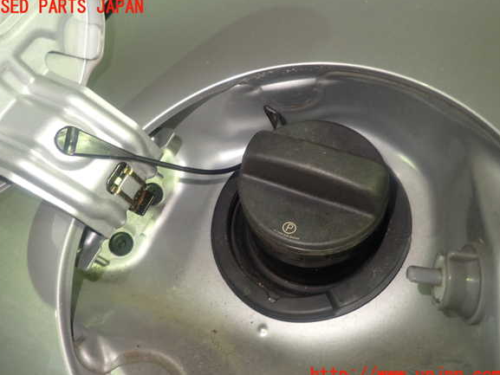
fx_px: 376
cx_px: 246
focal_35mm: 26
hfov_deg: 67.3
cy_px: 191
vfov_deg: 53.1
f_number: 2
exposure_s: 1/40
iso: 200
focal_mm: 4.5
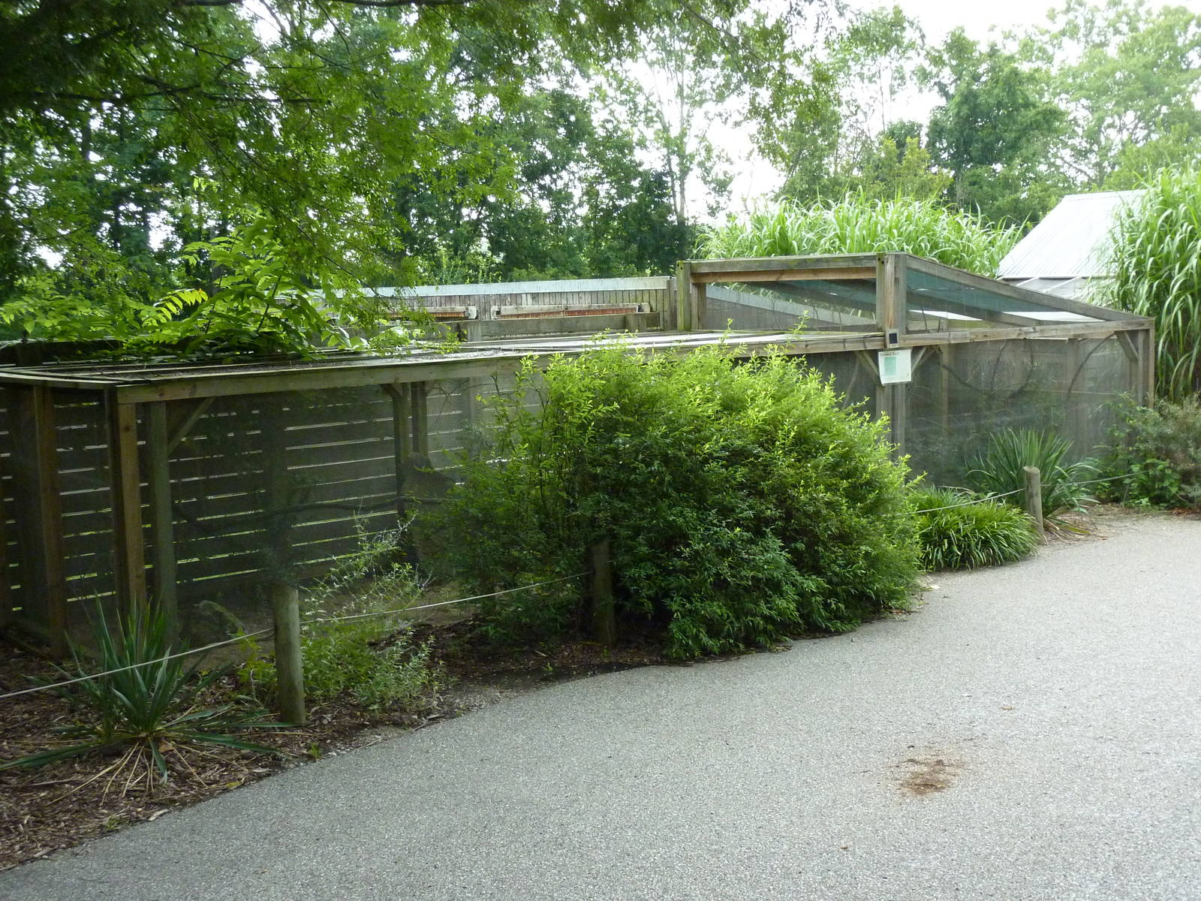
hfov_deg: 46.8
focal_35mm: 40
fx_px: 1388
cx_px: 600
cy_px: 450
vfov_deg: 36.0
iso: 400
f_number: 3.6
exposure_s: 1/80
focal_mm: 6.5
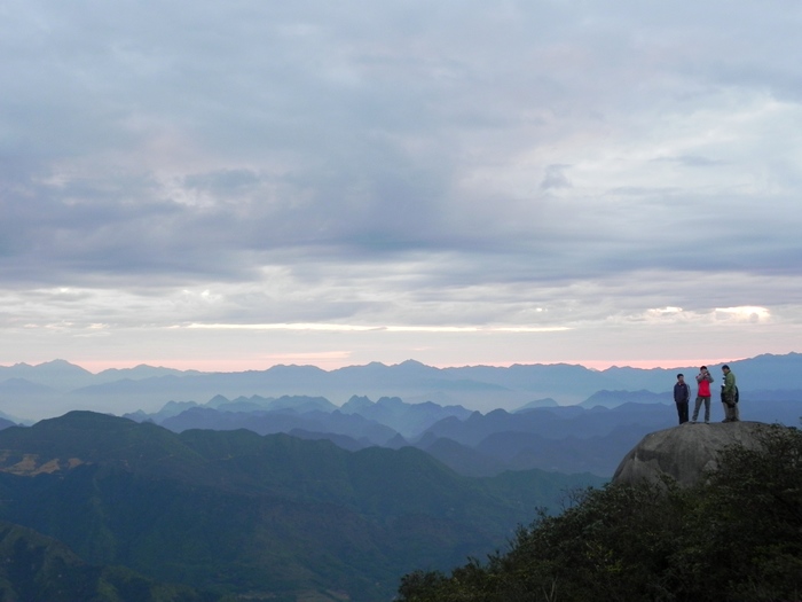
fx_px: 1066
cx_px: 401
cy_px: 301
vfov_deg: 31.5
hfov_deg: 41.2
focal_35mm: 46
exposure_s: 1/58.2
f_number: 3.2
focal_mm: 8.2
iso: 160
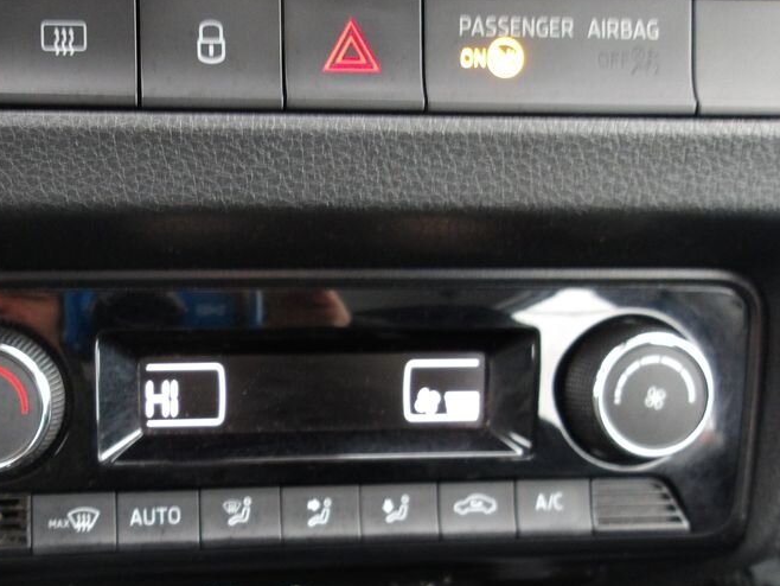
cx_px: 249
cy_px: 353
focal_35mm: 42
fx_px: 947
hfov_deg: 44.0
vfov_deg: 34.3
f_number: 3
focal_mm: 4.9
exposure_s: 1/15
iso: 406
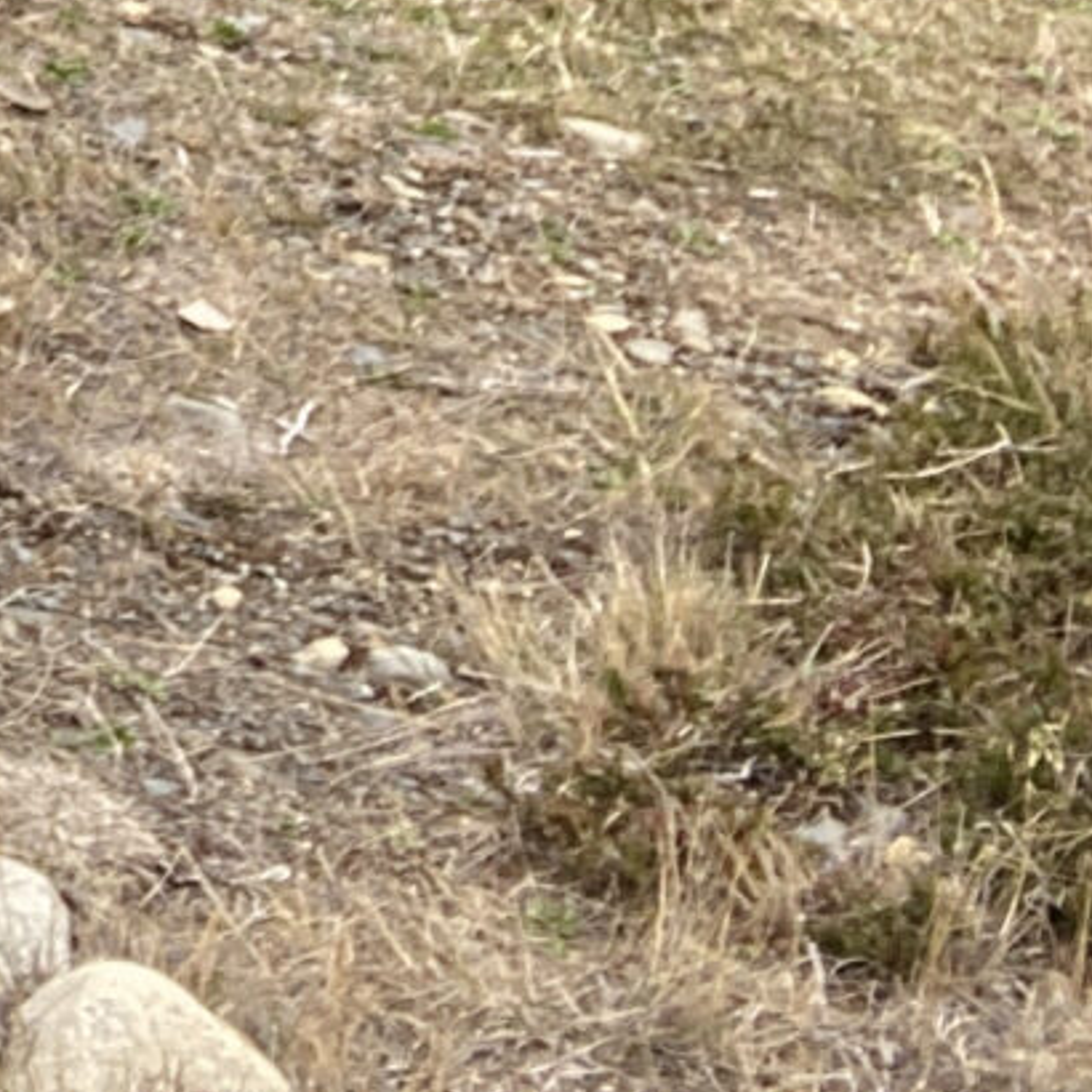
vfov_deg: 12.1
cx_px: -1140
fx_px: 4533
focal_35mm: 127
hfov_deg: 12.1
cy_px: -1148
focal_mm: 2.71
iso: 25
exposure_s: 1/285
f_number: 2.2
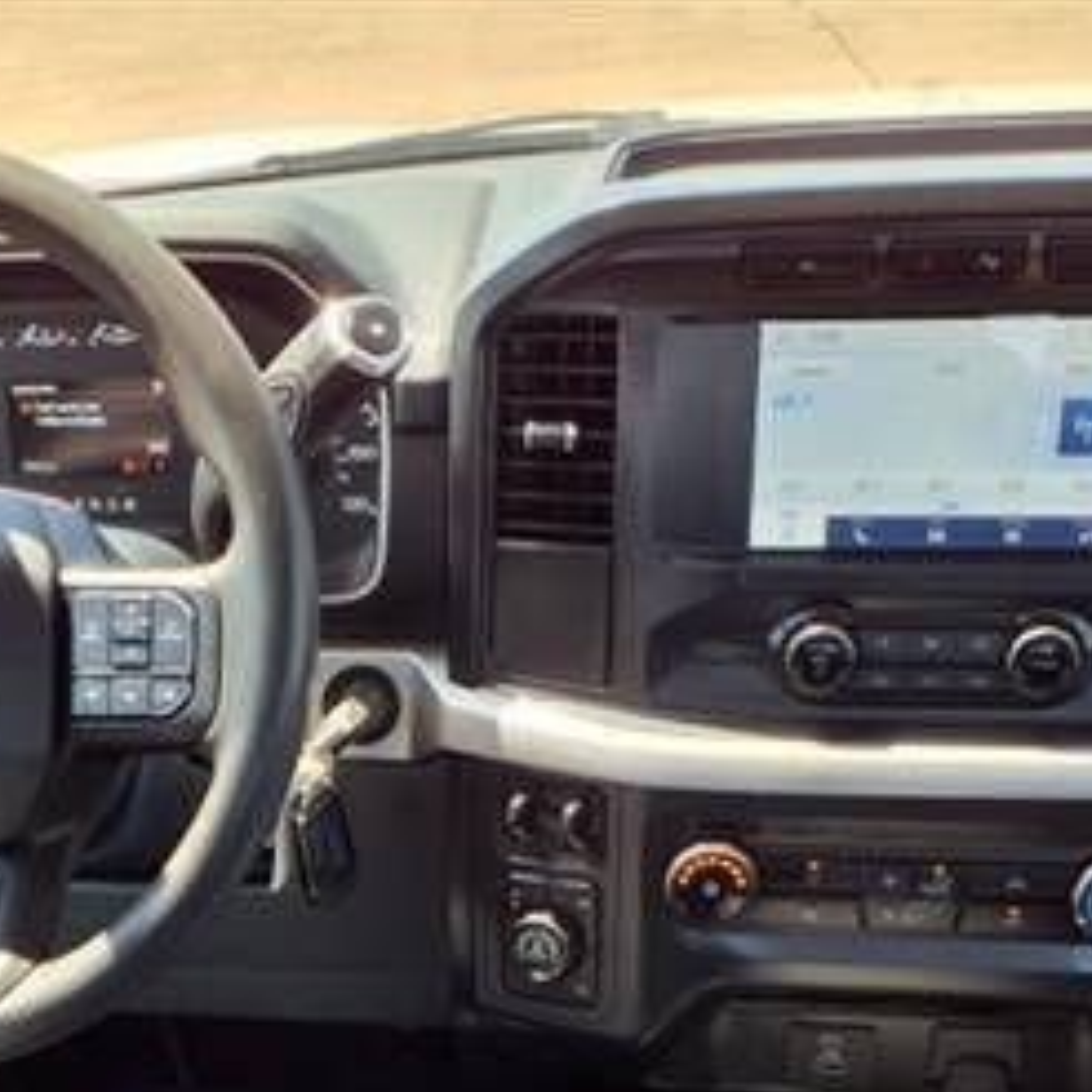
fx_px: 2213
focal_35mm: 62
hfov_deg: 27.4
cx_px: 284
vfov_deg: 26.4
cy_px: 1061
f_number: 1.9
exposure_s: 1/133
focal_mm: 3.58
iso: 40
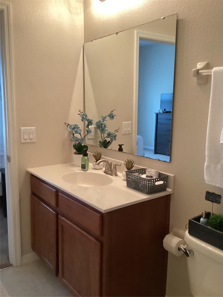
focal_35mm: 31
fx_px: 266
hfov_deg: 45.4
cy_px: 148
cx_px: 112
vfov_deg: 58.4
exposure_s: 1/60
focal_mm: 3.3
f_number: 2.4
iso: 320
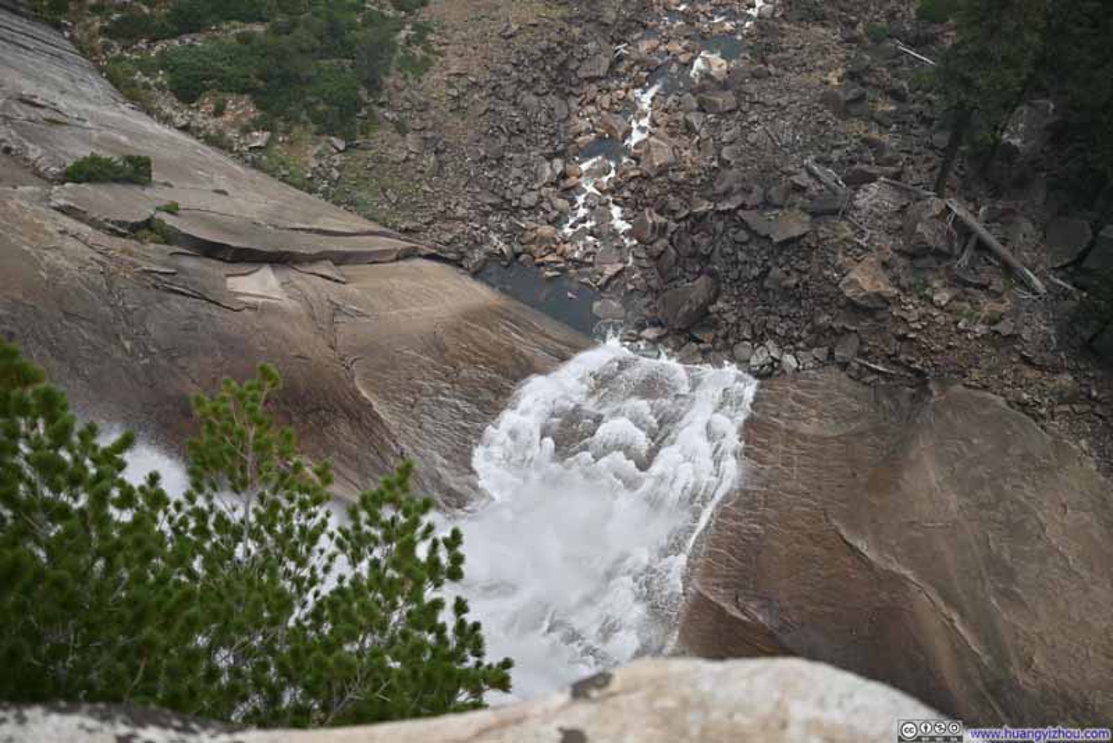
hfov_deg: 54.4
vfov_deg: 37.9
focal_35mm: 35
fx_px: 1082
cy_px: 372
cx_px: 556
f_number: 2.8
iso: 100
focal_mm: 35
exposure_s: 1/100
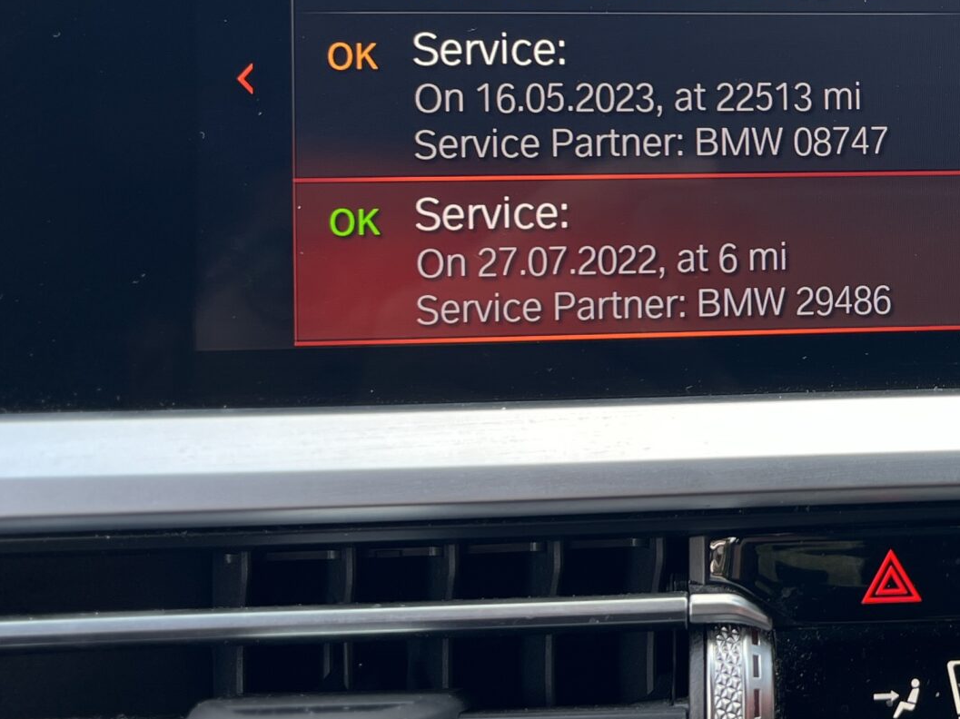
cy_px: 195
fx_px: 1747
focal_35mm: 63
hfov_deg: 28.9
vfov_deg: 23.1
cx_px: 943
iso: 40
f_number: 1.5
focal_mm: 5.7
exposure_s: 1/150
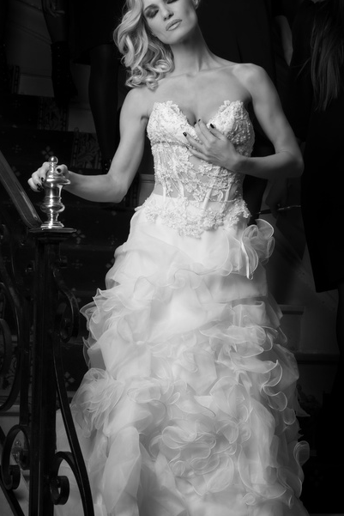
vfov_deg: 13.4
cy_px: 269
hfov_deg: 9.0
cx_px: 220
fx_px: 2192
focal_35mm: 153
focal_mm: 92
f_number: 11
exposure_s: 1/160
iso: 125
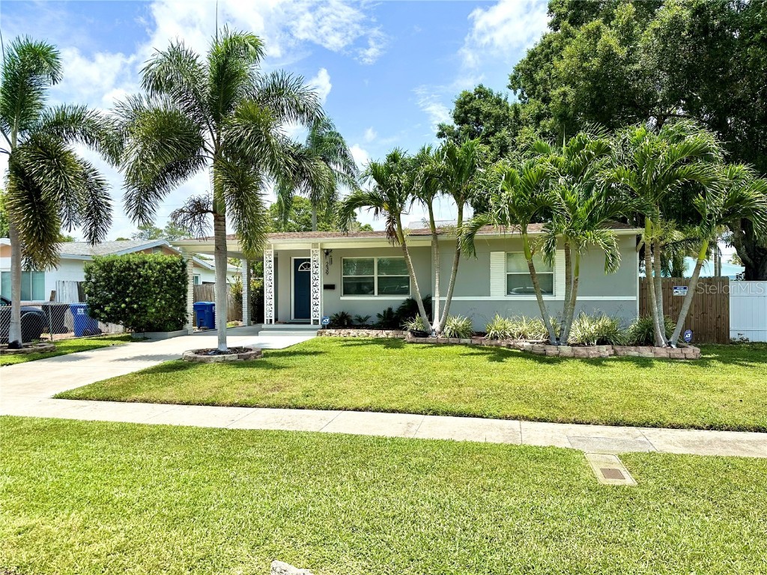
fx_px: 532
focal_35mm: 24
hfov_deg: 71.6
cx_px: 384
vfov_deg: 56.8
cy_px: 288
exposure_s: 1/4184
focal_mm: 6.86
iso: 80
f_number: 1.78
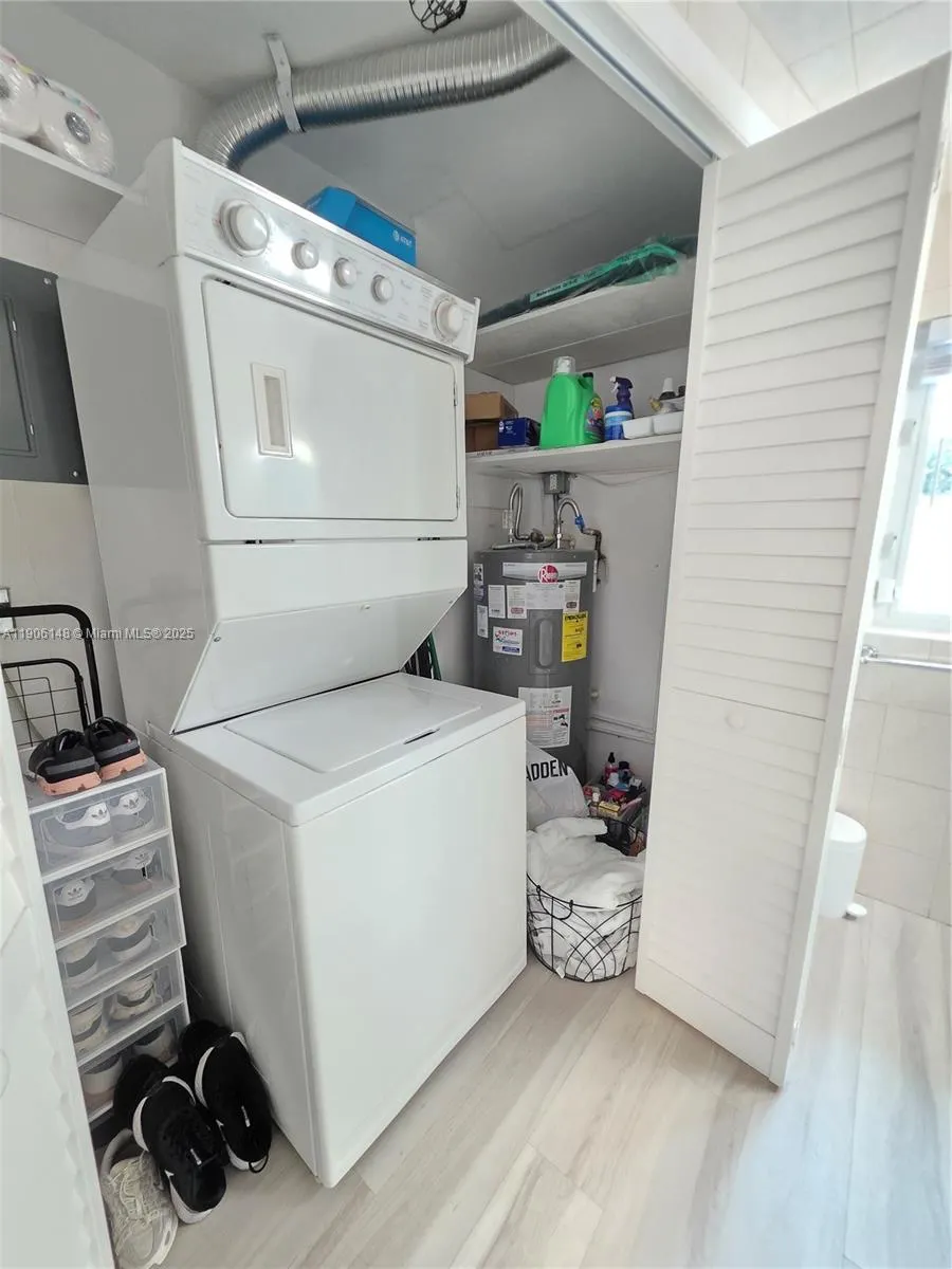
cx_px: 476
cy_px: 634
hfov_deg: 89.9
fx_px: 477
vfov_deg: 106.2
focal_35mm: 13
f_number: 1.9
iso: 800
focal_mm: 2.2
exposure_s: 1/60
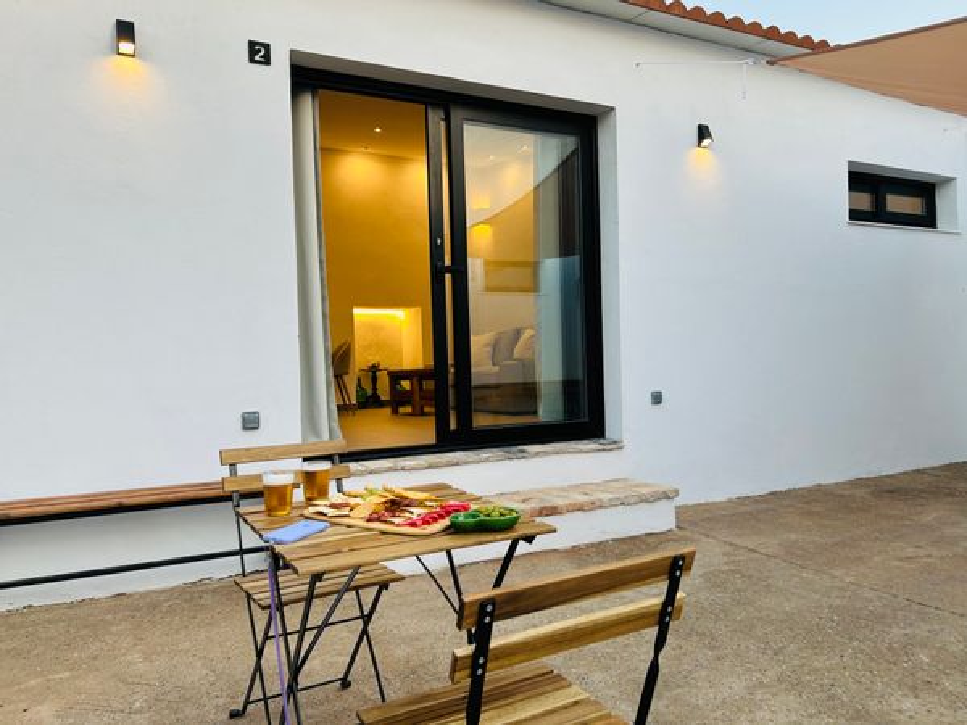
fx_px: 726
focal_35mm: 26
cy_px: 362
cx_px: 484
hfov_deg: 67.3
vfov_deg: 53.1
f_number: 1.5
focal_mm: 5.7
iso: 32
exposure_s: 1/140
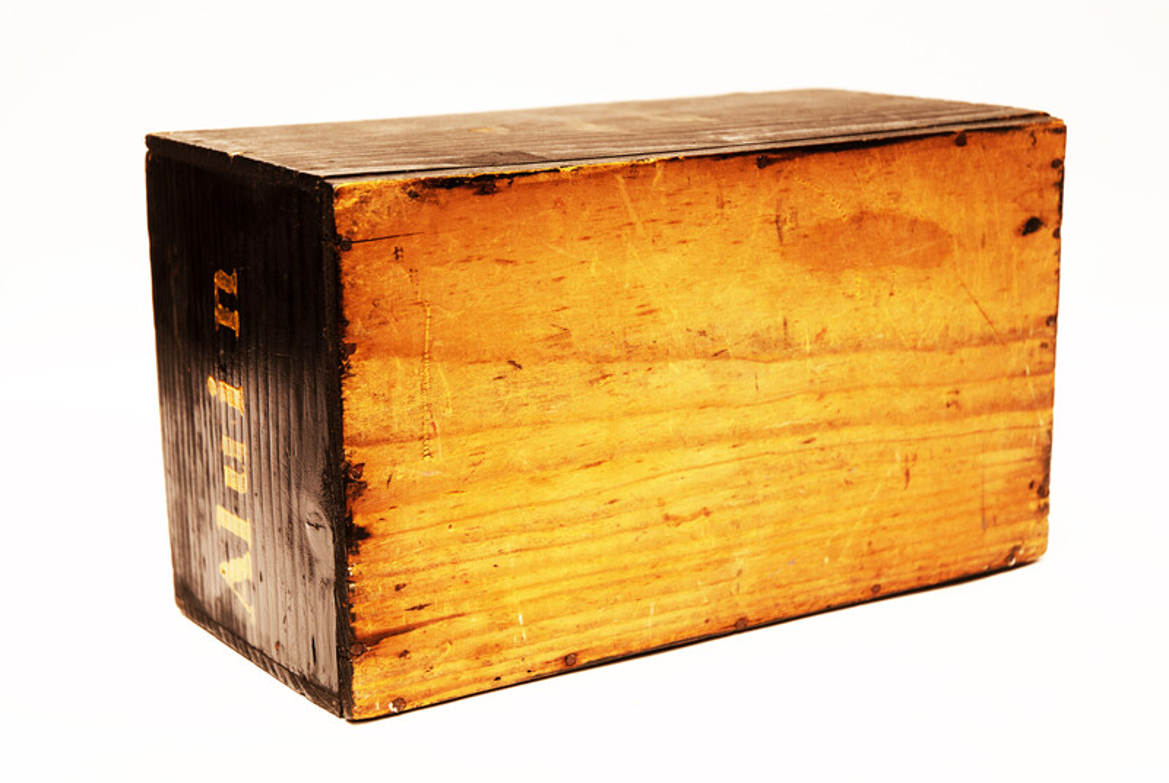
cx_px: 584
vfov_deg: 19.0
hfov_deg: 28.0
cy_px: 392
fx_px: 2341
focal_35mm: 72
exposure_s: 1/10
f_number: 4.5
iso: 100
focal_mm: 48
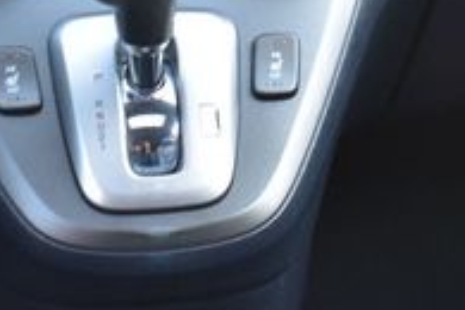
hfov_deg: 17.3
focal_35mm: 118
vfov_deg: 11.4
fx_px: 1524
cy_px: -79
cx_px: 322
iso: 450
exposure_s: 1/15
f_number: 6.3
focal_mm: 24
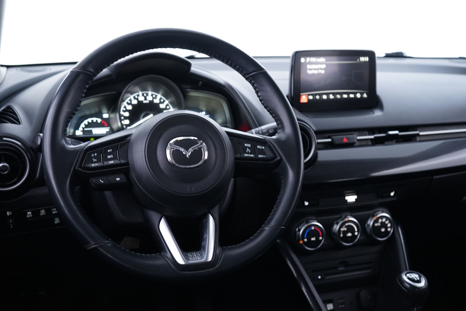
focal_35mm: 38
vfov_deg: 35.1
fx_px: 492
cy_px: 156
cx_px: 233
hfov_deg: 50.7
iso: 1000
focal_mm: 38
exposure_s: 1/6
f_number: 4
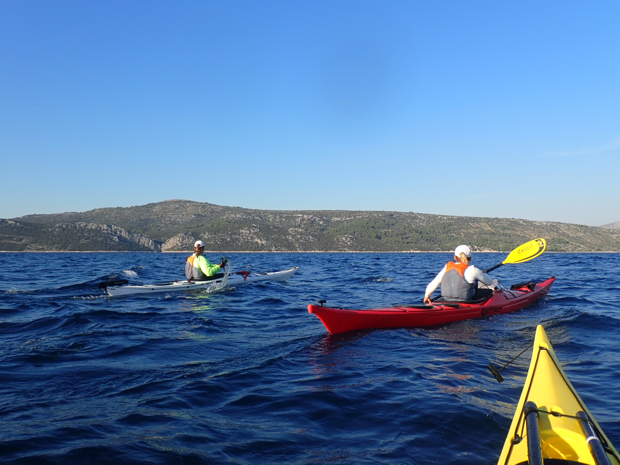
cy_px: 232
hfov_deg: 60.0
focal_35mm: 30
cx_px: 310
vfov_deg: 46.8
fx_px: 537
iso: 100
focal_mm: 5.4
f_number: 3.2
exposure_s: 1/1000
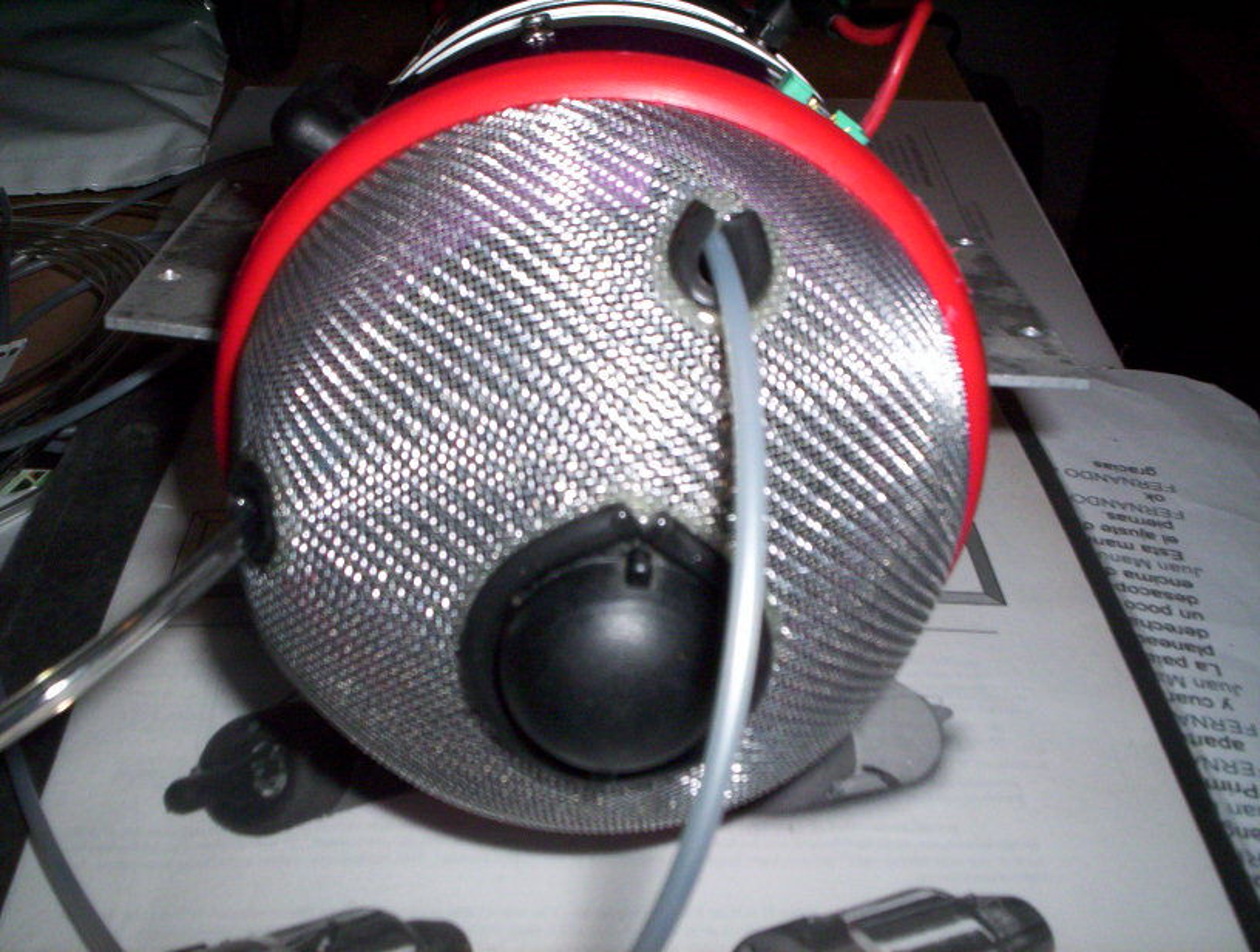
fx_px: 1386
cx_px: 630
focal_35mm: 38
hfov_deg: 48.9
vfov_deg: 37.9
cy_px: 476
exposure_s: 1/60
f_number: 4.5
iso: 140
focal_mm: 4.99
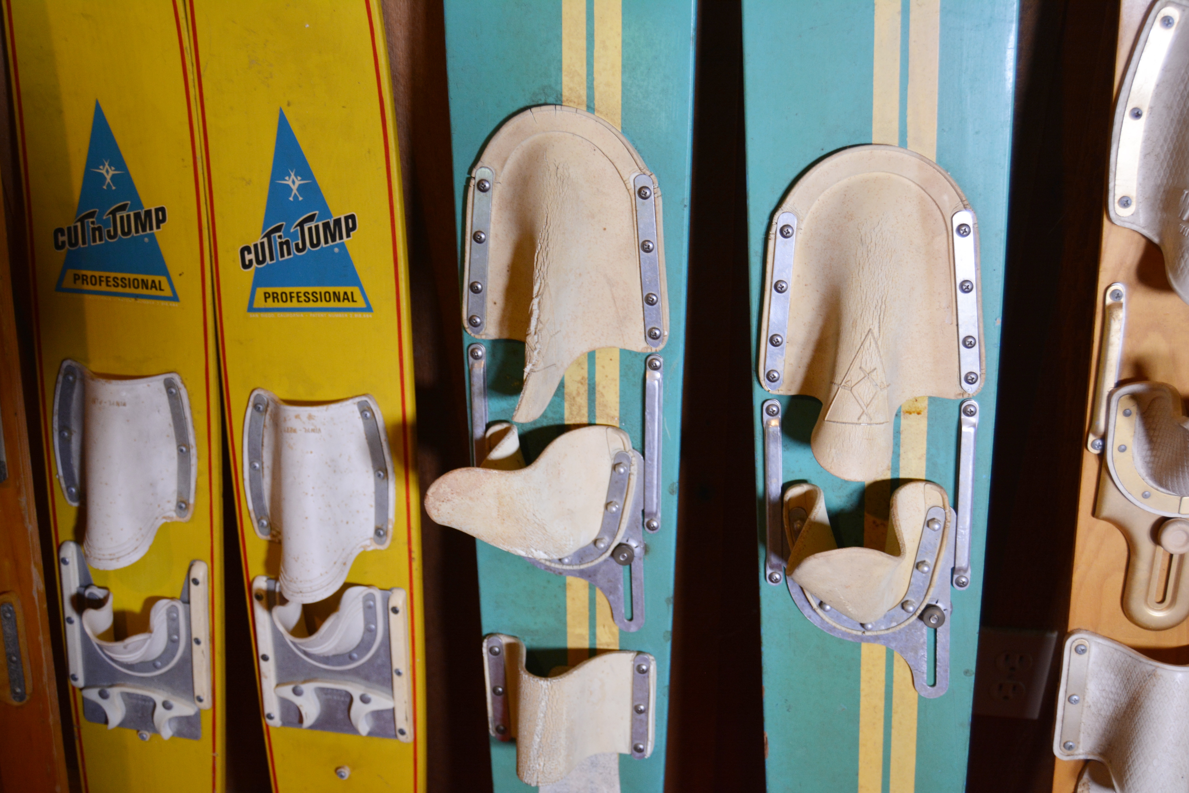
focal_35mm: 39
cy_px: 396
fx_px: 1288
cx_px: 594
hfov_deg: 49.6
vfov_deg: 34.2
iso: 640
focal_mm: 26
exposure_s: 1/60
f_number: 4
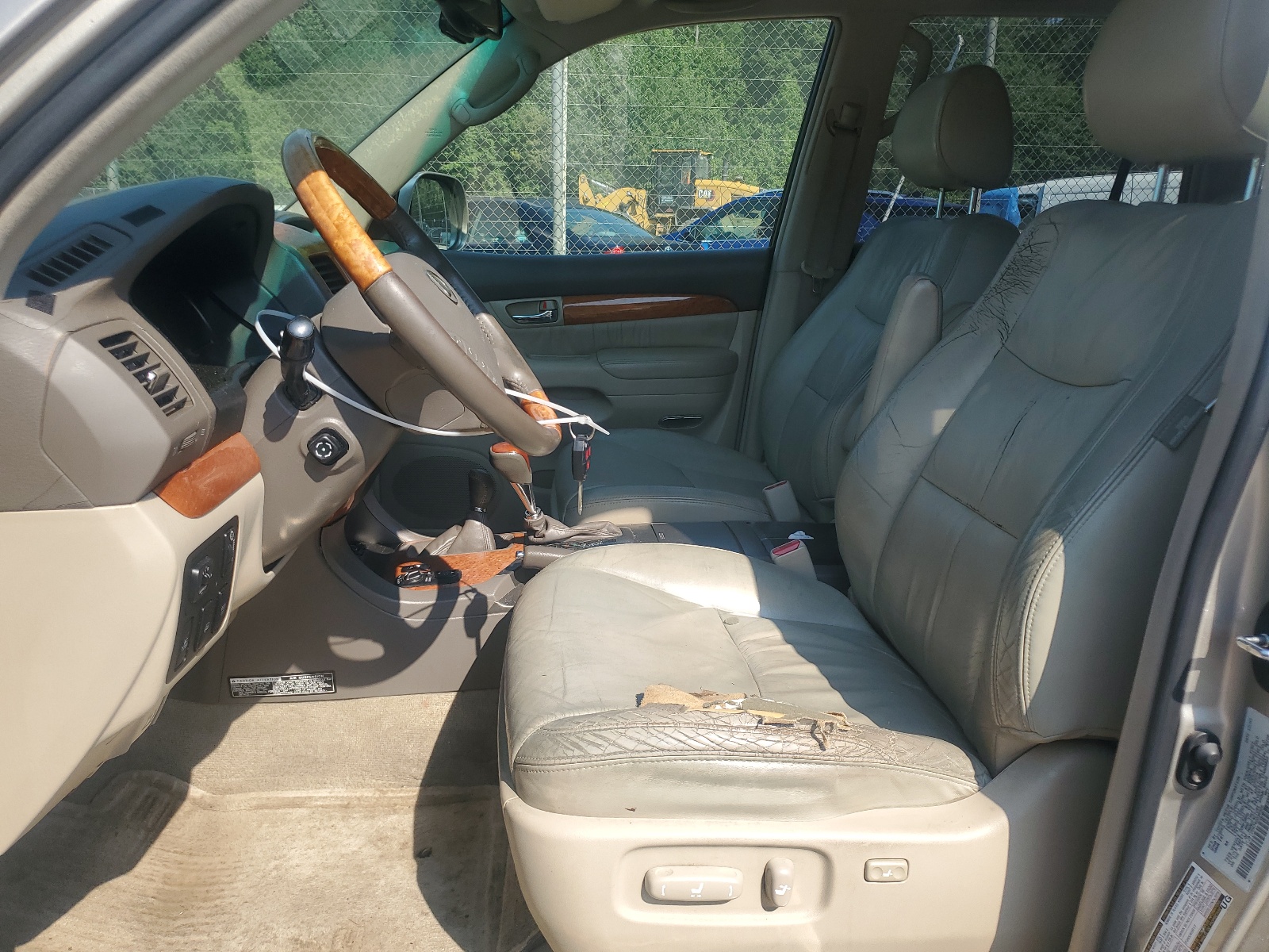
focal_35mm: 26
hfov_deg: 67.3
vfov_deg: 53.1
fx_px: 953
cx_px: 634
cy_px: 476
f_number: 1.5
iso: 50
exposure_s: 1/2000
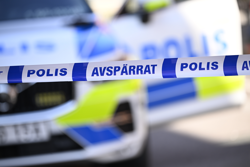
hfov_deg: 7.9
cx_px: 125
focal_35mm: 260
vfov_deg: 5.3
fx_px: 1805
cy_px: 84
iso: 360
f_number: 5
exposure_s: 1/500
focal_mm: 260
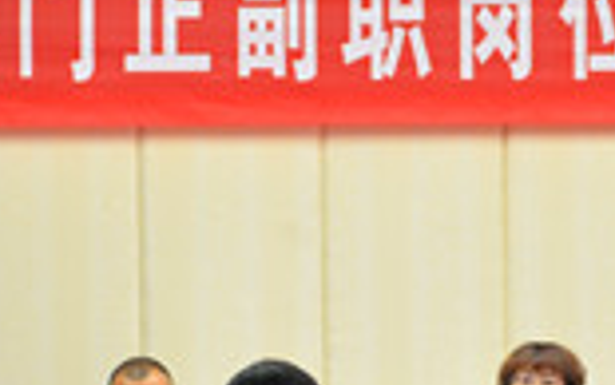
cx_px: 555
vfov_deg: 6.7
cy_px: 290
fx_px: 3303
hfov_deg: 10.6
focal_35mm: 197
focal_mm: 50
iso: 800
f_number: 2.8
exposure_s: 1/100
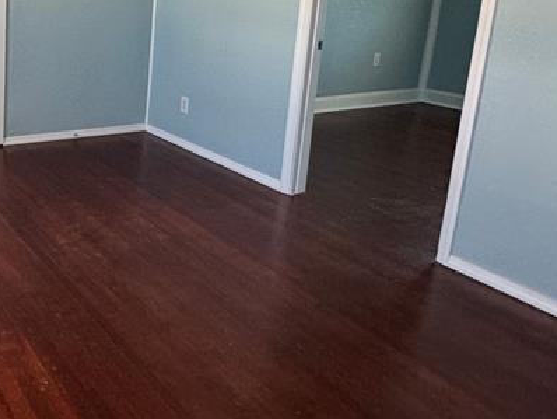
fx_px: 580
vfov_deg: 38.3
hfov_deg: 41.2
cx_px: -53
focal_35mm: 36
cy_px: 85
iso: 200
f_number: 2.2
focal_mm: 2.22
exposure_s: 1/99
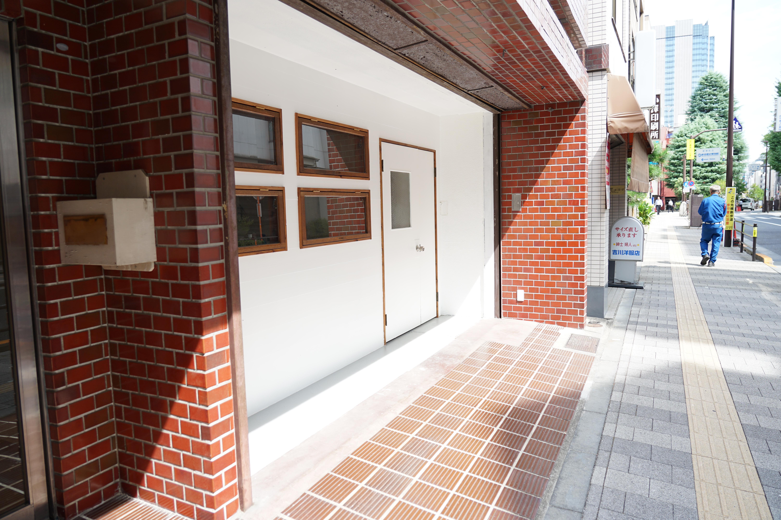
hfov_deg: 73.7
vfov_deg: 53.1
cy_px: 260
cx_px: 390
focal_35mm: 24
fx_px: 521
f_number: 4
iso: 100
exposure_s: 1/160
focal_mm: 24
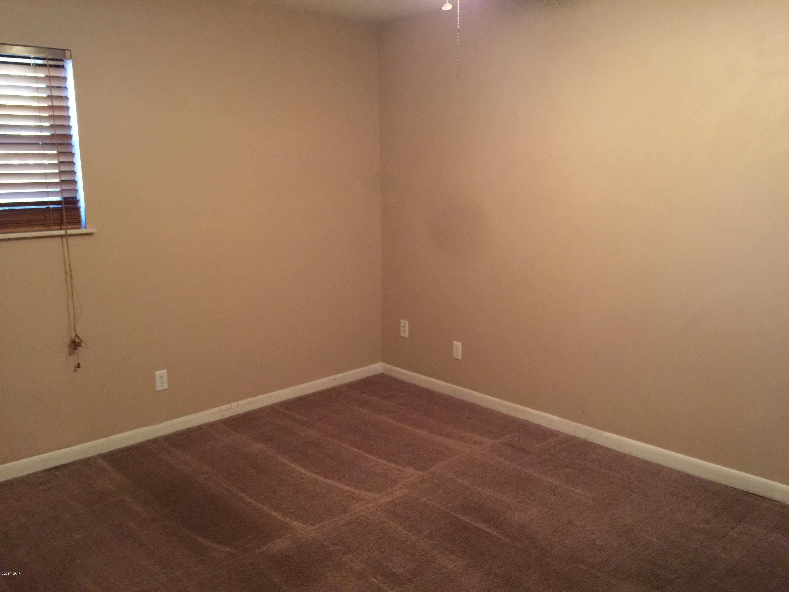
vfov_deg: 48.2
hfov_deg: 61.7
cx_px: 394
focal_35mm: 29
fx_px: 661
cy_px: 296
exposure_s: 1/4
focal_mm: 4.15
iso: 80
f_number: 2.2
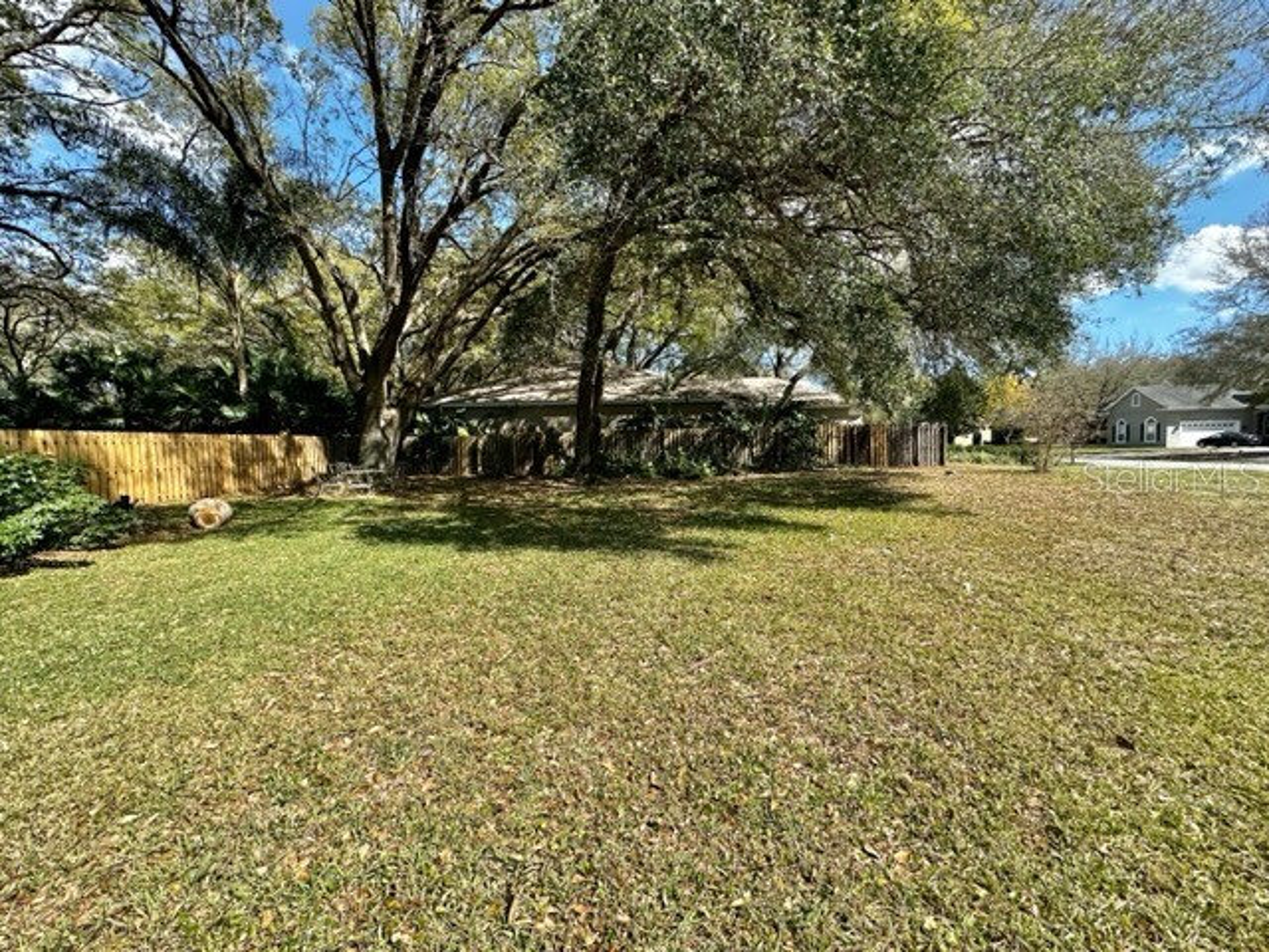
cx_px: 634
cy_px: 476
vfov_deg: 85.7
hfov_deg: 102.1
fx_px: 513
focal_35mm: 14
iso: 40
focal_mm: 2.22
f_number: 2.2
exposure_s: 1/812
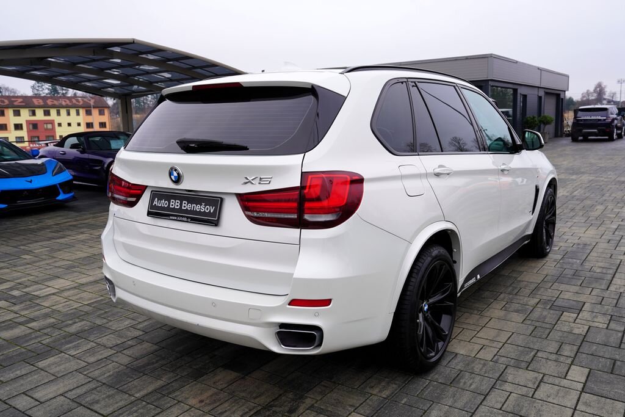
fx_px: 538
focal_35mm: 31
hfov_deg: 60.3
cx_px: 312
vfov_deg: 42.3
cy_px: 208
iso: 100
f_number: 5.6
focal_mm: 31
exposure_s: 1/80
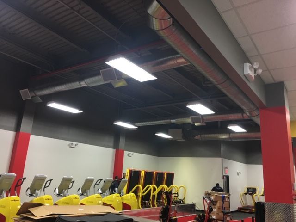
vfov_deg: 48.2
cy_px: 111
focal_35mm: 29
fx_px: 248
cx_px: 148
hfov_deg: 61.7
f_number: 2.2
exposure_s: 1/30
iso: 32
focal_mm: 4.15
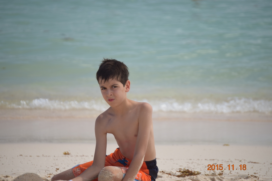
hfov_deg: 8.9
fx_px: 1756
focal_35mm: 232
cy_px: 90
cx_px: 136
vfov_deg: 5.9
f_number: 5.3
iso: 200
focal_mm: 155
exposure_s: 1/640
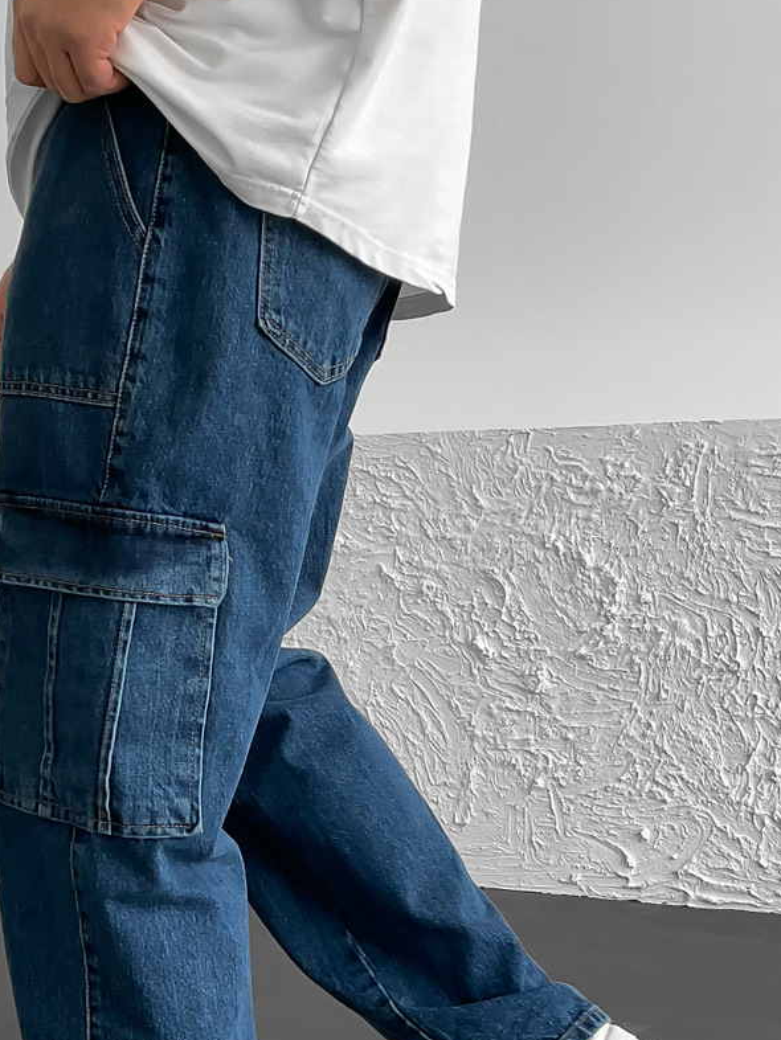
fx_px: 1774
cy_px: 605
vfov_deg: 32.6
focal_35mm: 59
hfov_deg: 24.6
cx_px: 196
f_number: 1.8
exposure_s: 1/120
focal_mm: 3
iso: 32
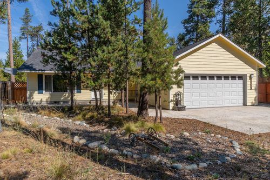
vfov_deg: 59.5
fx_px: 157
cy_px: 90
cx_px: 135
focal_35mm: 21
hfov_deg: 81.2
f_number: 9
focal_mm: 14
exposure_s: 1/200
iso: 100
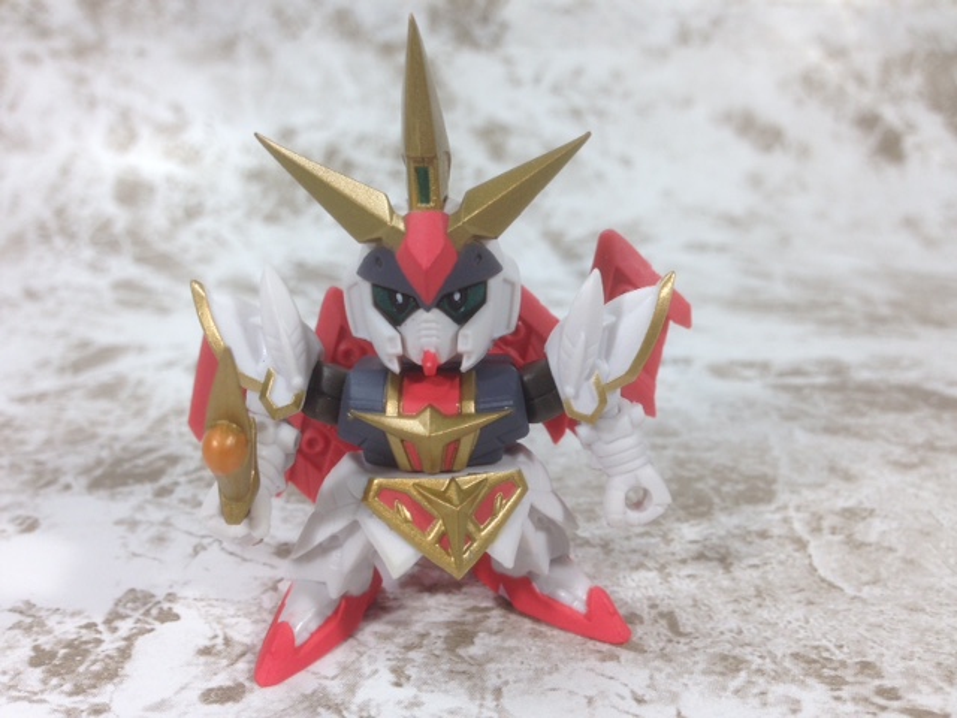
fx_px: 912
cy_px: 359
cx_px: 478
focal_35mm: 33
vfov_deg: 42.9
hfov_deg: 55.4
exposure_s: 1/121
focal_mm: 4.12
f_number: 2.4
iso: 50
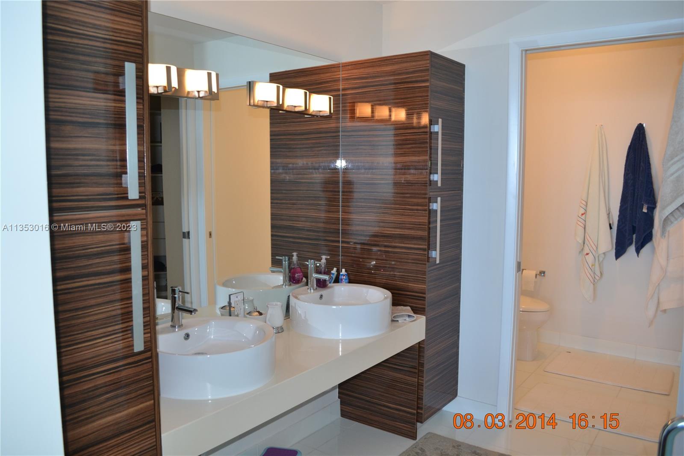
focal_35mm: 27
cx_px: 342
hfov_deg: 67.4
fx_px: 513
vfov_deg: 47.9
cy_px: 228
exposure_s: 1/100
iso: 400
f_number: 4
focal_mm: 18
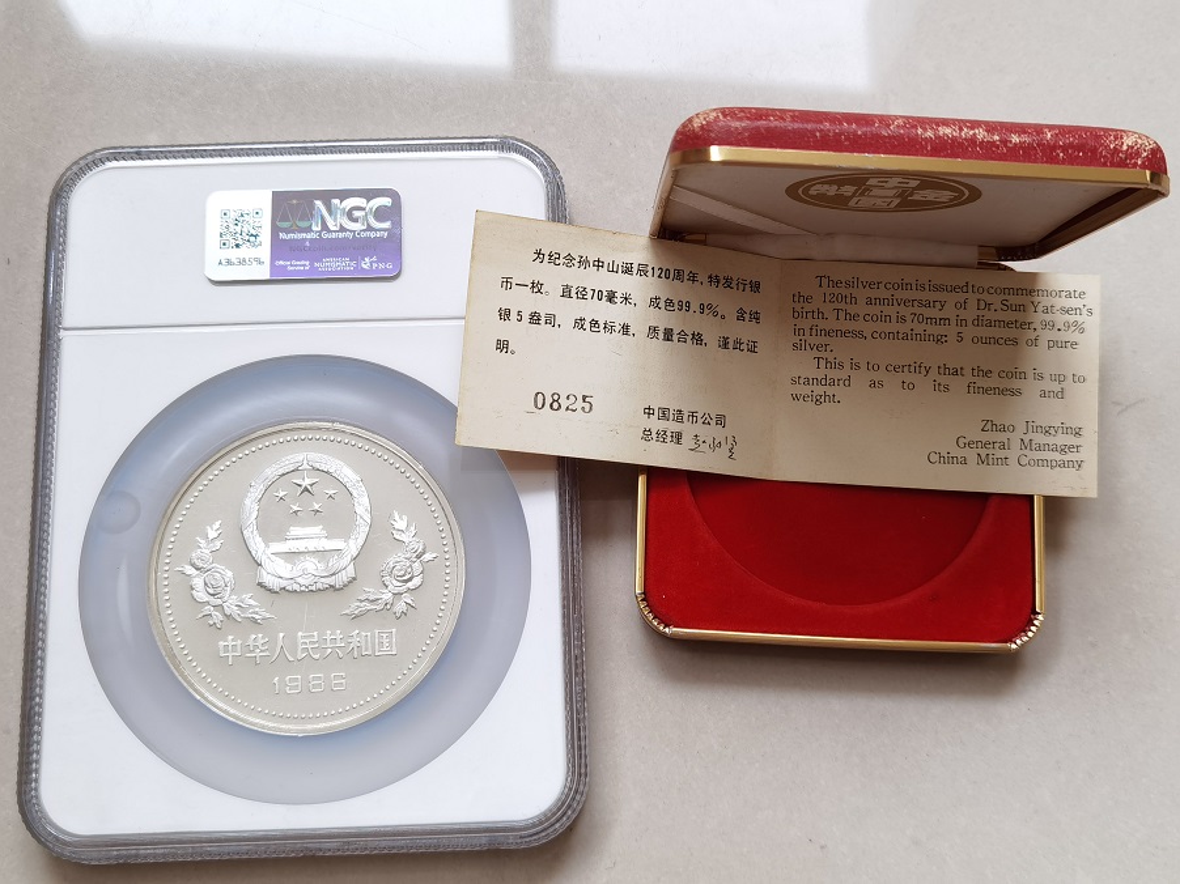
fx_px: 1465
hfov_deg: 43.9
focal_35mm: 43
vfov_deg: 33.6
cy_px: 442
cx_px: 590
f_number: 1.9
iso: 100
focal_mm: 6.71
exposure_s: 1/120
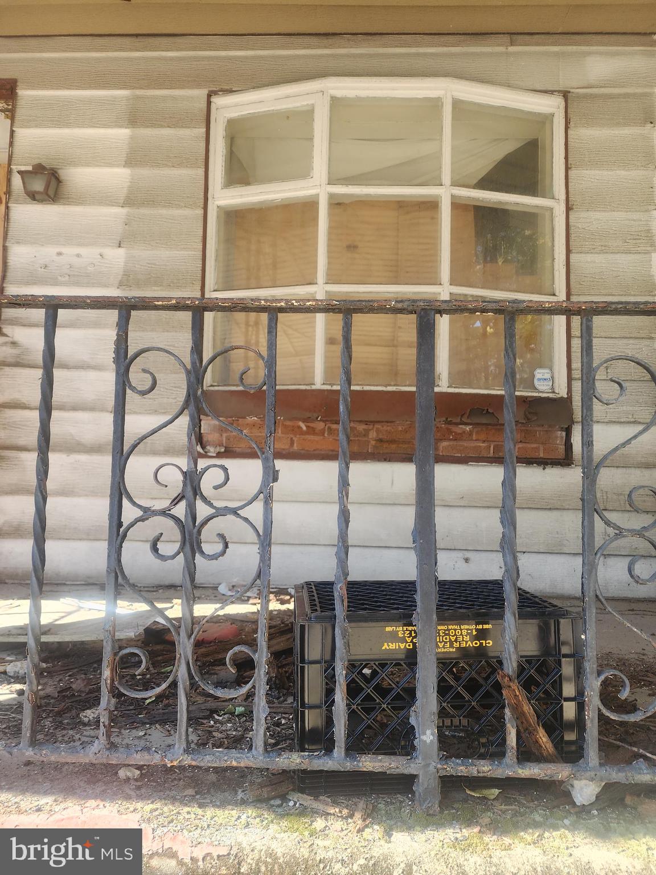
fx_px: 581
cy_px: 438
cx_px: 328
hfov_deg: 58.9
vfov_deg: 73.9
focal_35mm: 23
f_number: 1.8
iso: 50
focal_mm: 6.4
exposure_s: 1/180
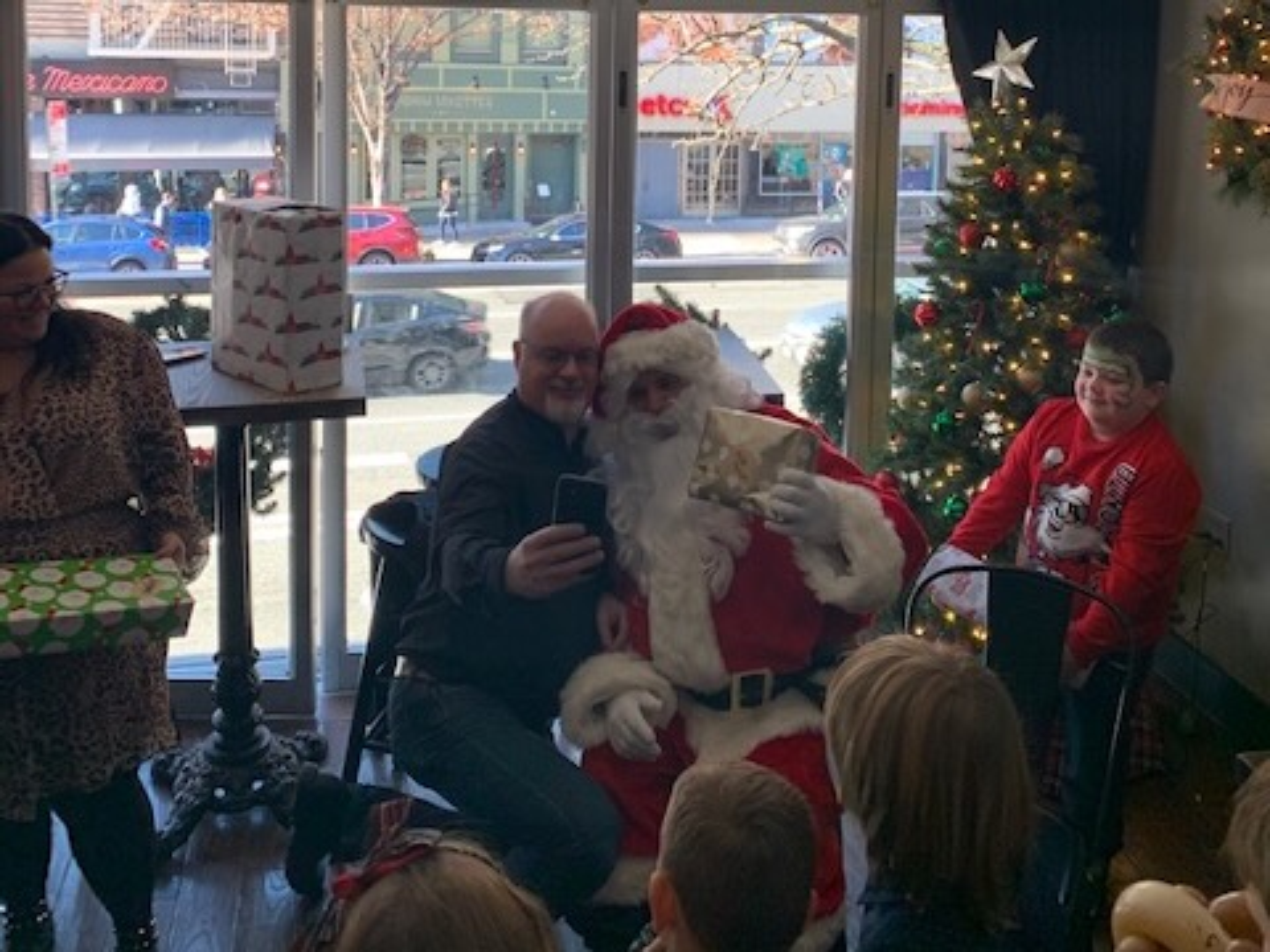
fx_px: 954
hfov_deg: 67.3
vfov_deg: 53.1
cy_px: 476
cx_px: 635
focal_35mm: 26
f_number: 1.8
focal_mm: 4.25
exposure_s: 1/120
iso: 80
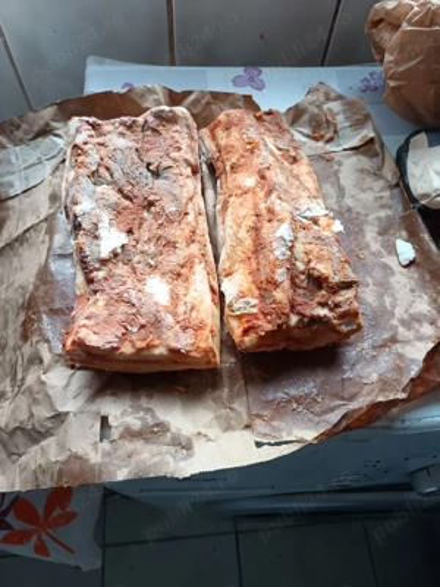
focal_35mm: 24
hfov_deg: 56.8
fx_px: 407
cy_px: 294
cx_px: 220
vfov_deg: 71.6
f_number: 1.75
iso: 1122
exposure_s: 1/100
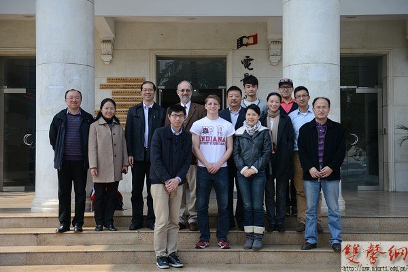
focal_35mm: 50
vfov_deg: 27.0
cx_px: 204
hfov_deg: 39.6
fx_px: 567
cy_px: 136
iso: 800
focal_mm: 50
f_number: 2.8
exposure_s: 1/8000
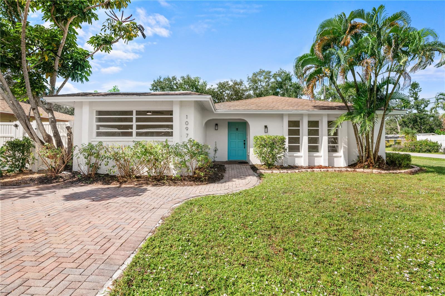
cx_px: 222
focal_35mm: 18
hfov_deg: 90.1
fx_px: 222
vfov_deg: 67.3
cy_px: 148
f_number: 10
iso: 320
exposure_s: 1/640
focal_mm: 18
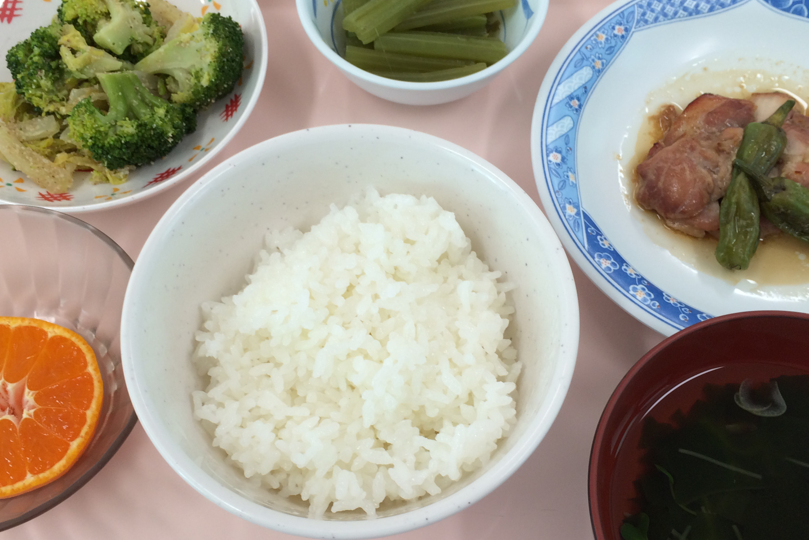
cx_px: 412
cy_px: 316
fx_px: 966
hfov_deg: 45.4
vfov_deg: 31.1
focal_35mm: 43
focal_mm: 4.12
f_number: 2.2
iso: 40
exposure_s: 1/60
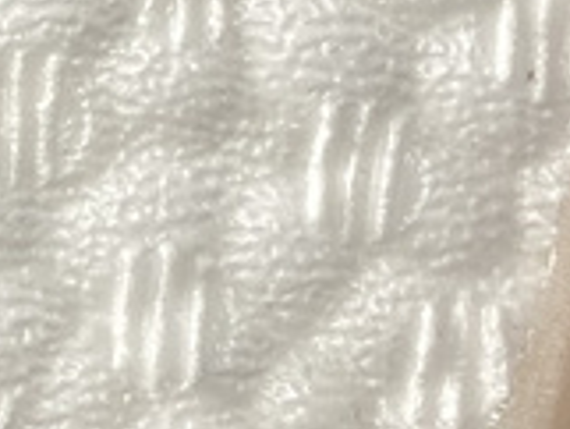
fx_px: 2653
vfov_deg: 9.2
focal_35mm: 161
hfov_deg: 11.7
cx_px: -294
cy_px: 89
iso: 50
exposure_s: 1/100
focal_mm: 4.25
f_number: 1.8
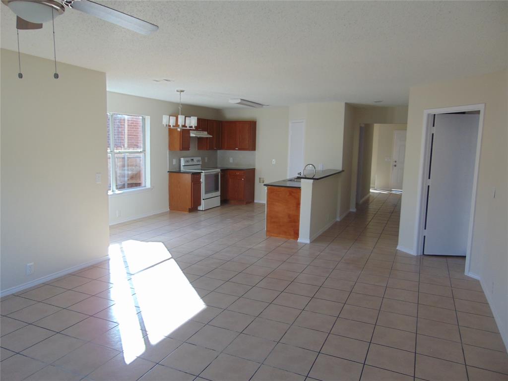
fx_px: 367
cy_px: 190
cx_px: 254
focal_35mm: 25
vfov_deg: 54.9
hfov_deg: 69.4
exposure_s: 1/100
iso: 80
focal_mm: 4.5
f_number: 3
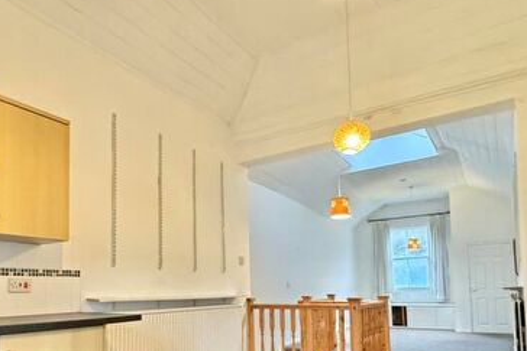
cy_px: 265
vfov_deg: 44.8
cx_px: 193
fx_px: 410
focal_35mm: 28
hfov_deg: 64.4
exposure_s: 1/40
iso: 1250
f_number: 2.2
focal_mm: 2.22
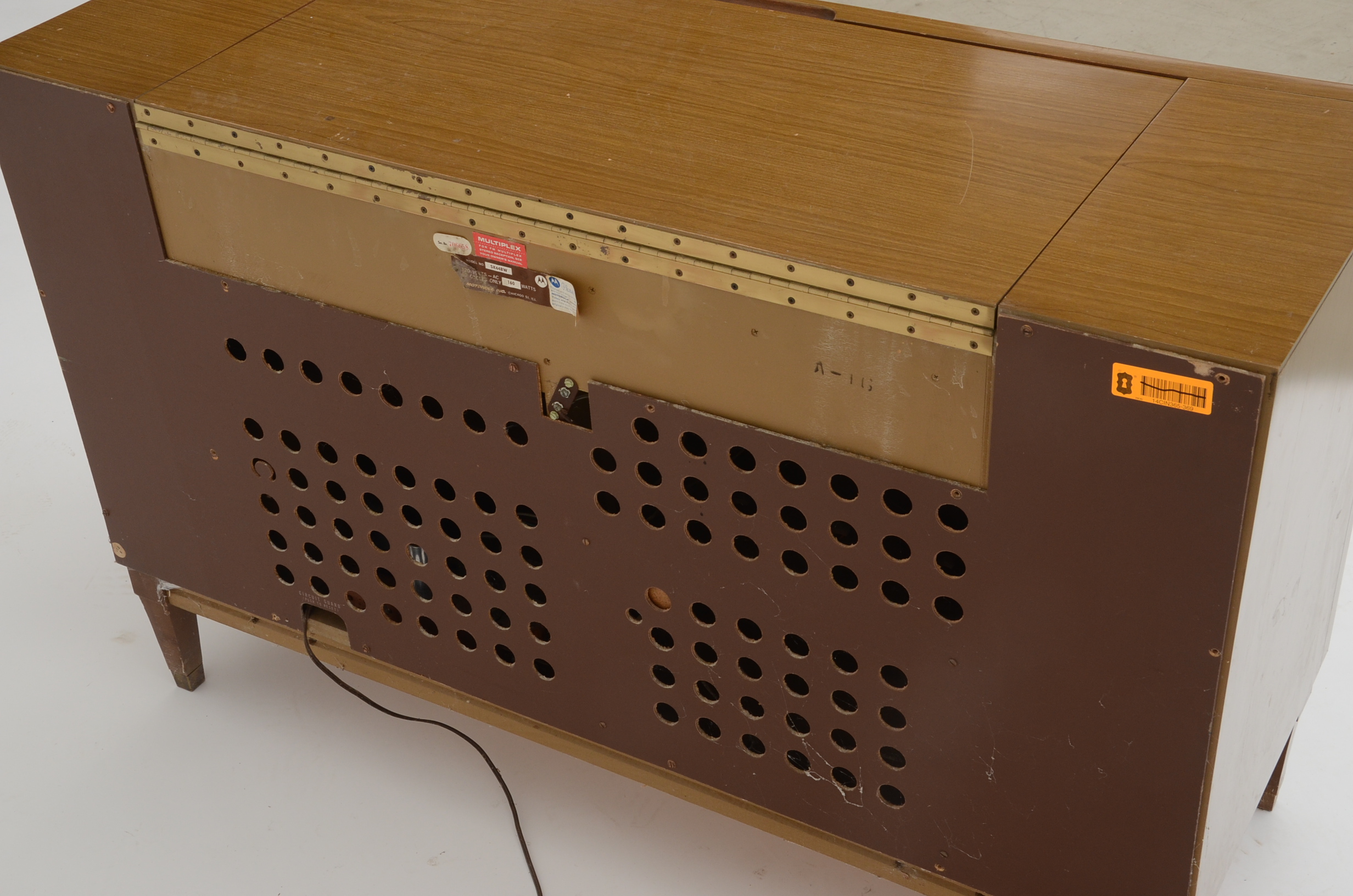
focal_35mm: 51
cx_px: 676
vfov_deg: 26.4
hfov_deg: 39.0
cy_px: 448
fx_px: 1913
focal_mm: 34
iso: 400
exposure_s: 1/125
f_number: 10
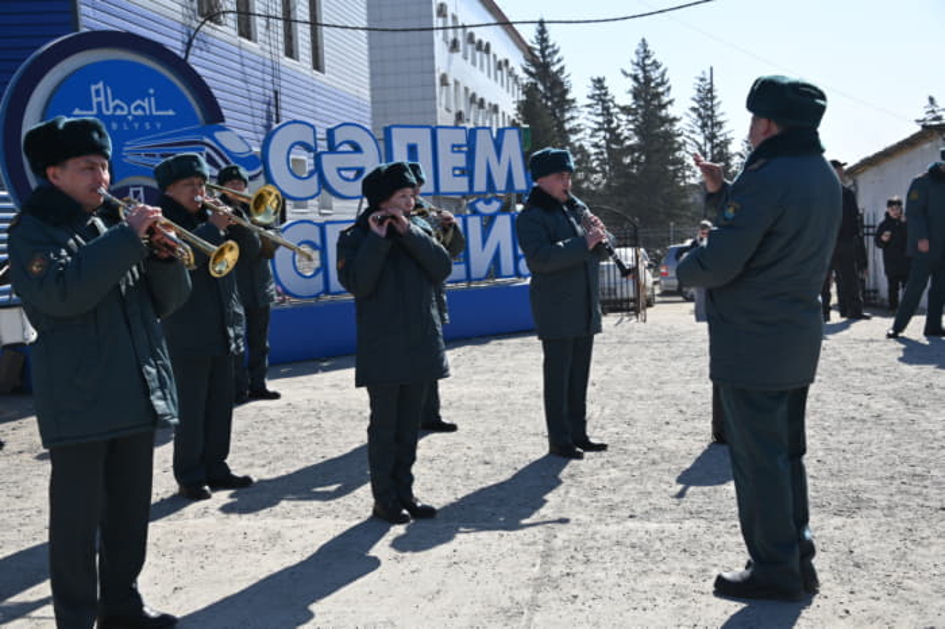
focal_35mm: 48
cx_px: 472
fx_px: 1259
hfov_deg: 41.1
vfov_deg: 28.0
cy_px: 314
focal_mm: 48
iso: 100
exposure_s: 1/320
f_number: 6.3
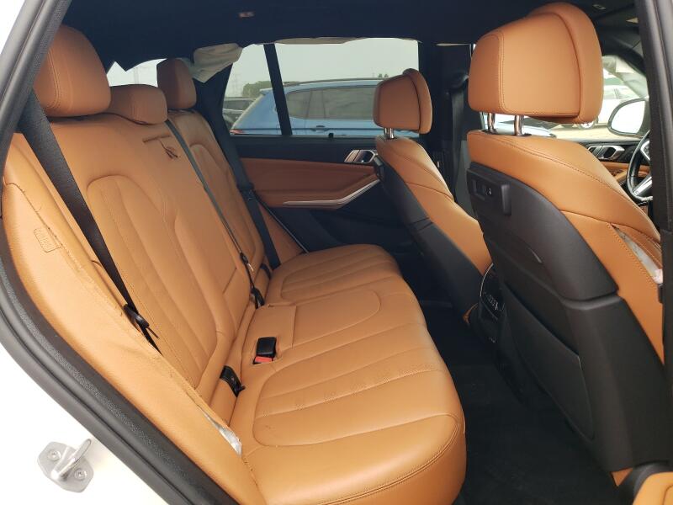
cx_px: 336
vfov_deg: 53.1
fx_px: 505
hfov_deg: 67.3
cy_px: 252
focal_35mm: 26
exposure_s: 1/270
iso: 50
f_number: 1.5
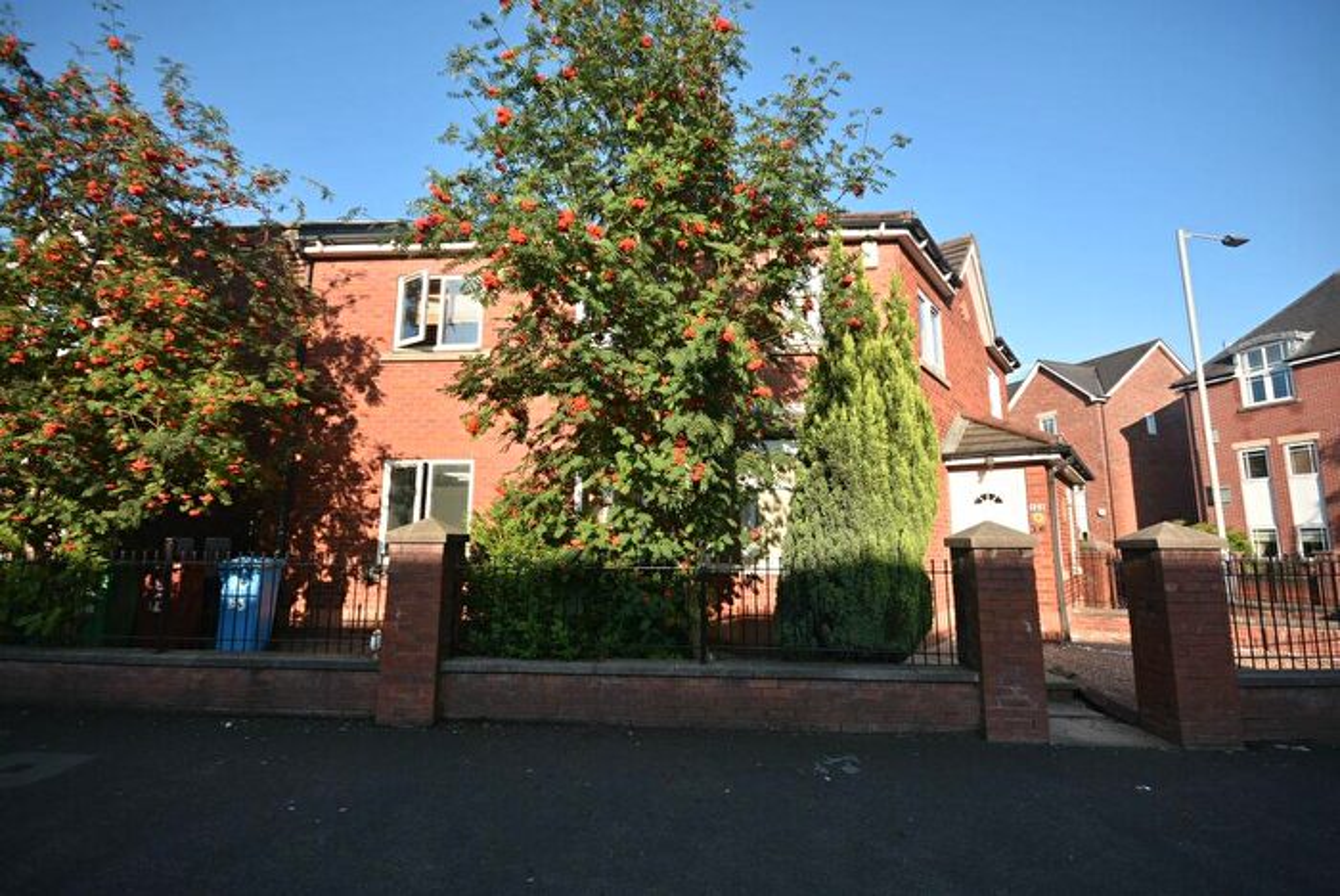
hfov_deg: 100.3
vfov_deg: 77.4
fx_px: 559
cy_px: 448
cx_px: 670
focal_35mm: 15
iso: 100
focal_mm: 10
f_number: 6.3
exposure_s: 1/160
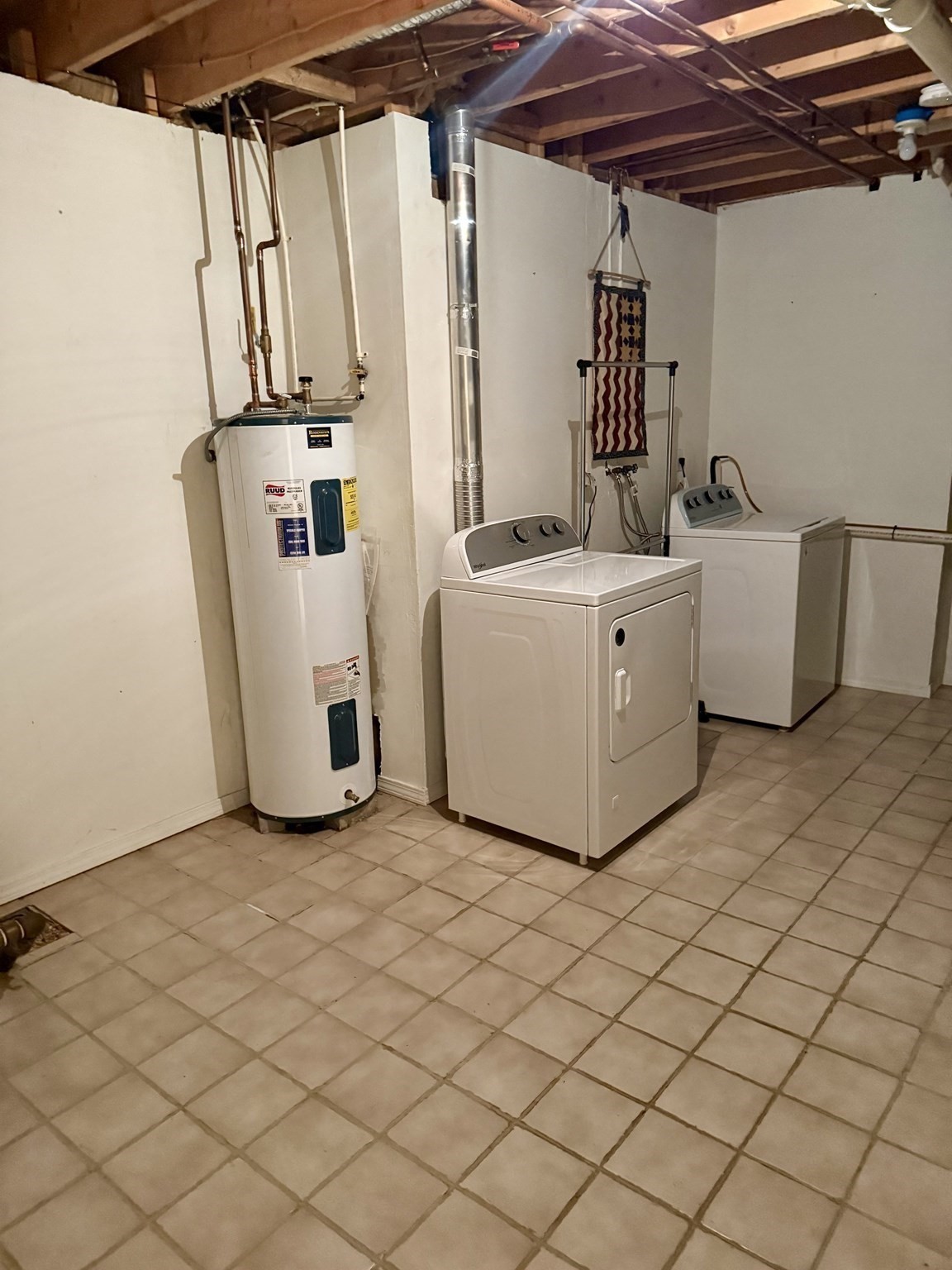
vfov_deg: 71.6
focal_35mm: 24
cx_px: 476
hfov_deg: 56.8
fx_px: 880
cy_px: 635
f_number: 1.78
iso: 1000
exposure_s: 1/30
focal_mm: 6.76
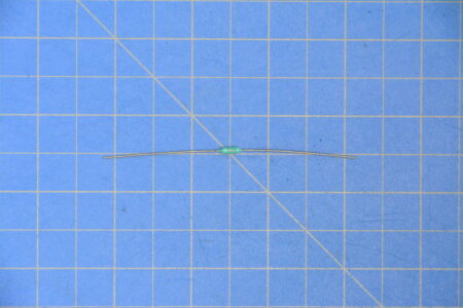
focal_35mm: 300
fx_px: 3858
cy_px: 154
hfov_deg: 6.9
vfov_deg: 4.6
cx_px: 232
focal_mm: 200
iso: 6400
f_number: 8
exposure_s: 1/8
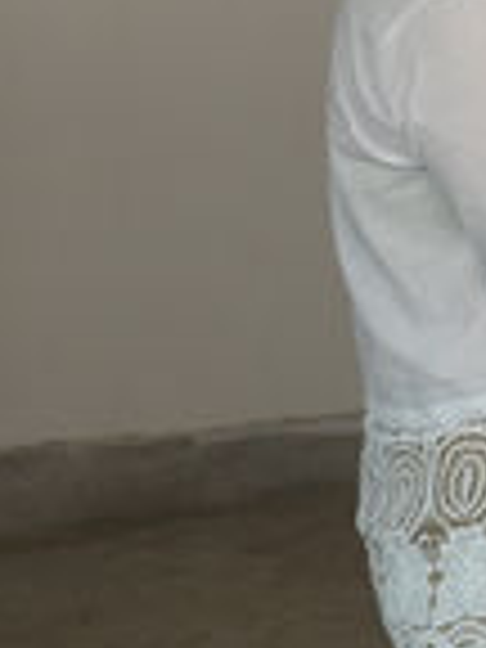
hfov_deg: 8.7
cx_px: 1310
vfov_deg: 13.0
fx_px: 2808
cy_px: 7
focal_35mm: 150
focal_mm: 25
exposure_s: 1/60
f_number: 4
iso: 500
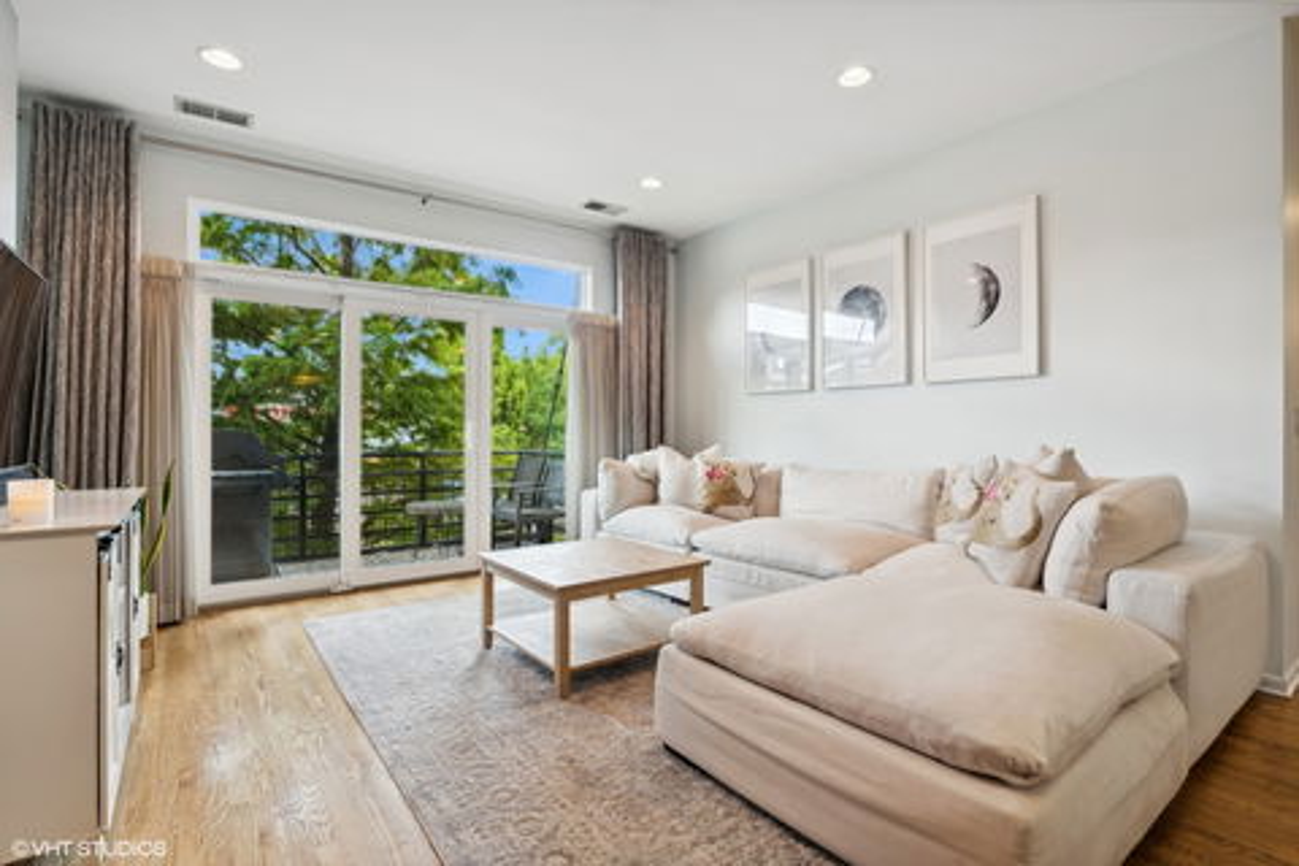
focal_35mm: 17
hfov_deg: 93.3
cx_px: 650
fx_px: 613
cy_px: 433
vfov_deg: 70.4
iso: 320
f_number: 8
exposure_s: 1/20
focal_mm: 17
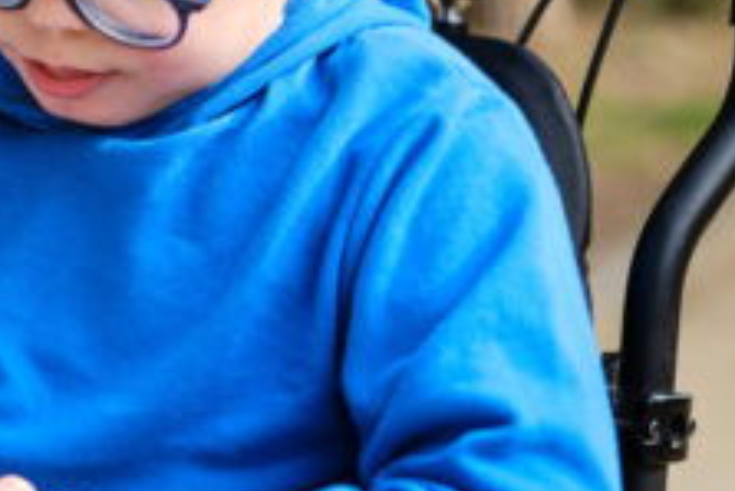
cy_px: 229
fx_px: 3248
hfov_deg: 12.7
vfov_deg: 8.6
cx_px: -73
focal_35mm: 159
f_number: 1.4
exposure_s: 1/2000
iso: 200
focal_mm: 33
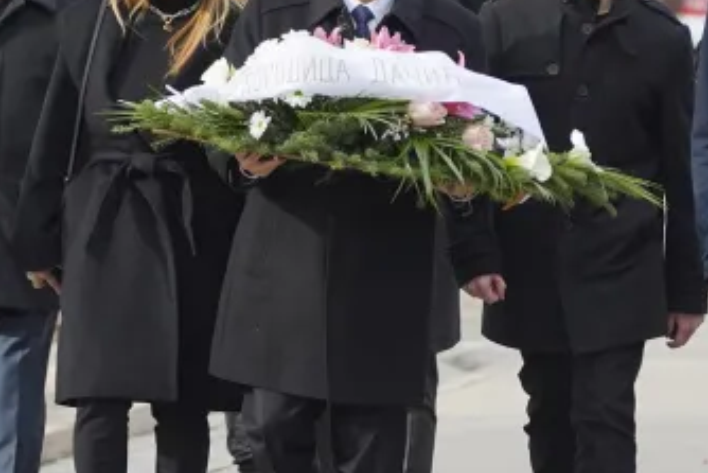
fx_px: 8381
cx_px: 447
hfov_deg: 4.8
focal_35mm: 426
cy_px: 130
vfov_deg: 3.2
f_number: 3.2
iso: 1000
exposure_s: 1/3200
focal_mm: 125
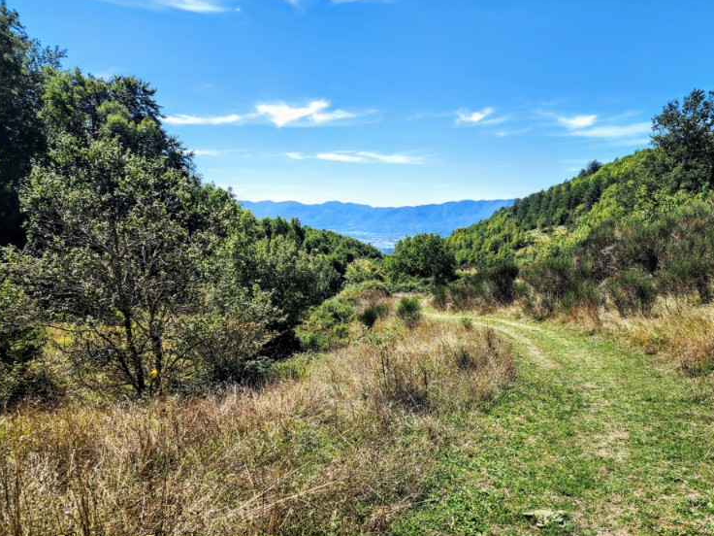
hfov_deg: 69.3
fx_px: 516
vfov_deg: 54.9
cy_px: 272
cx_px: 379
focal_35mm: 25
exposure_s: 1/843
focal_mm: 6.4
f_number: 1.8
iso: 12
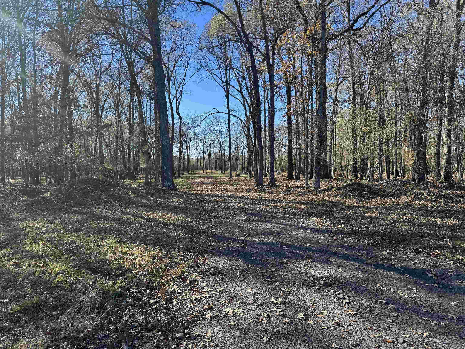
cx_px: 232
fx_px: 322
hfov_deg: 71.6
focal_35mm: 24
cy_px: 174
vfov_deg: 56.8
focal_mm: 6.76
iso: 80
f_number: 1.78
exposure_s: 1/1215
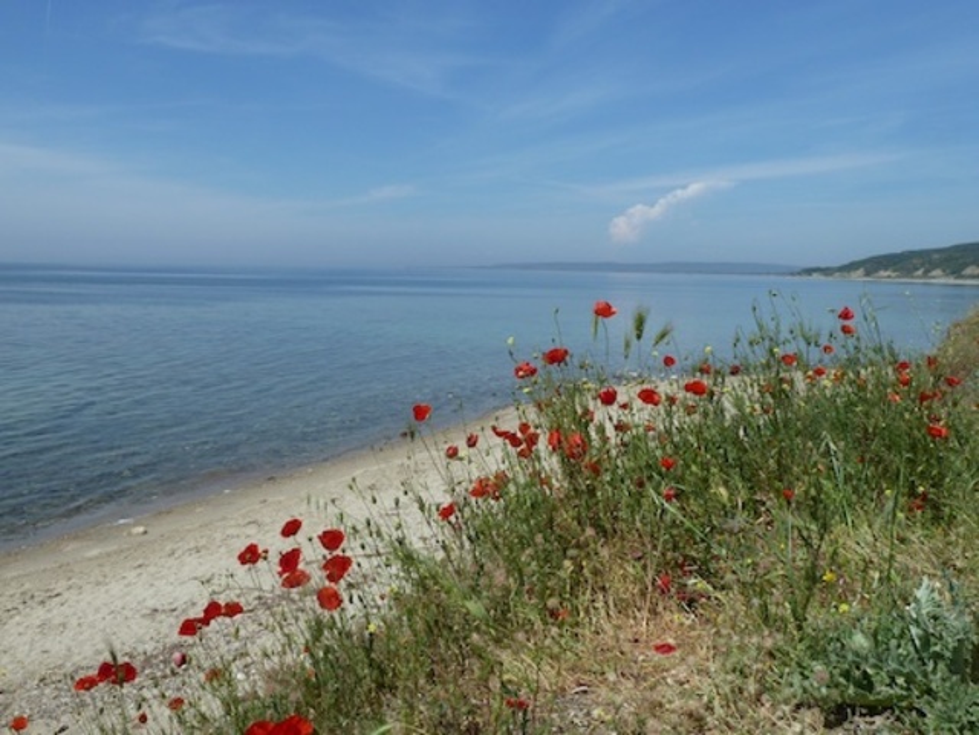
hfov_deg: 60.0
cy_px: 368
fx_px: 848
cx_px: 490
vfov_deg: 46.8
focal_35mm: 30
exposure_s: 1/500
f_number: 5.6
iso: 80
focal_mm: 5
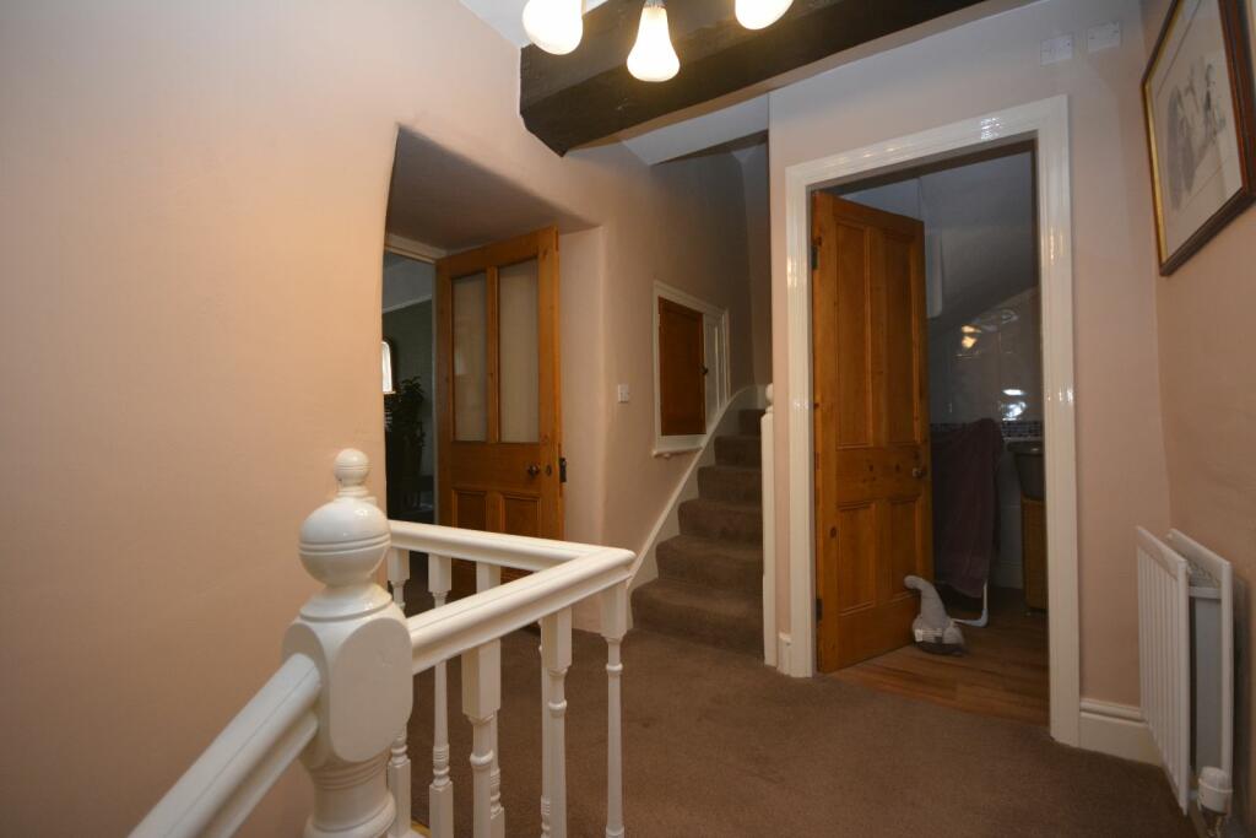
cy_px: 419
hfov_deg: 100.4
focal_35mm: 15
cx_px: 628
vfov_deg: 77.3
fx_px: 523
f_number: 4
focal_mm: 10
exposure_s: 1/60
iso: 640
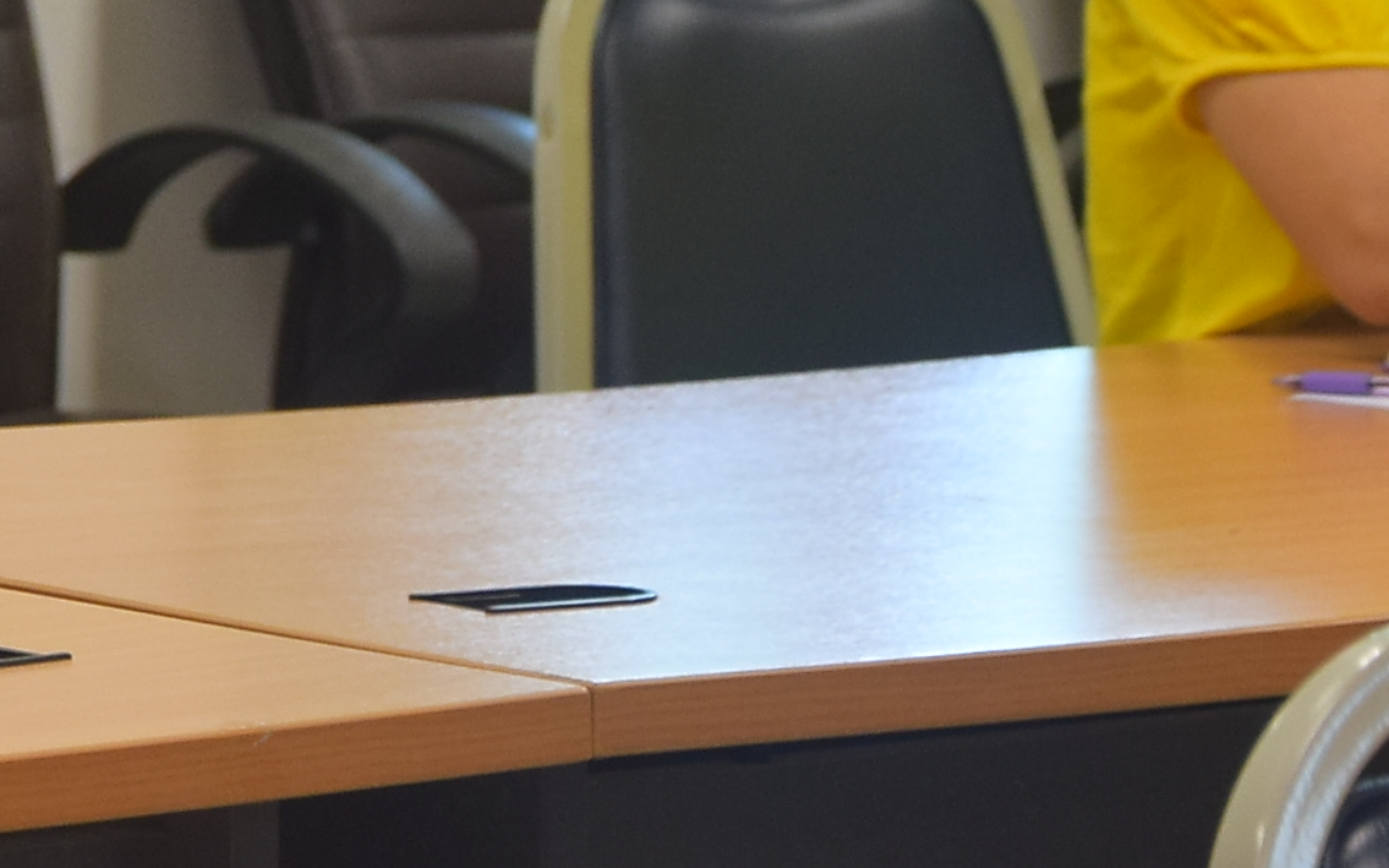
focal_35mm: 303
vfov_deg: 4.3
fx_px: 11468
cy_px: 104
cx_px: -383
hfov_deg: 6.9
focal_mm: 50
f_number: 5
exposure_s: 1/50
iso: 400
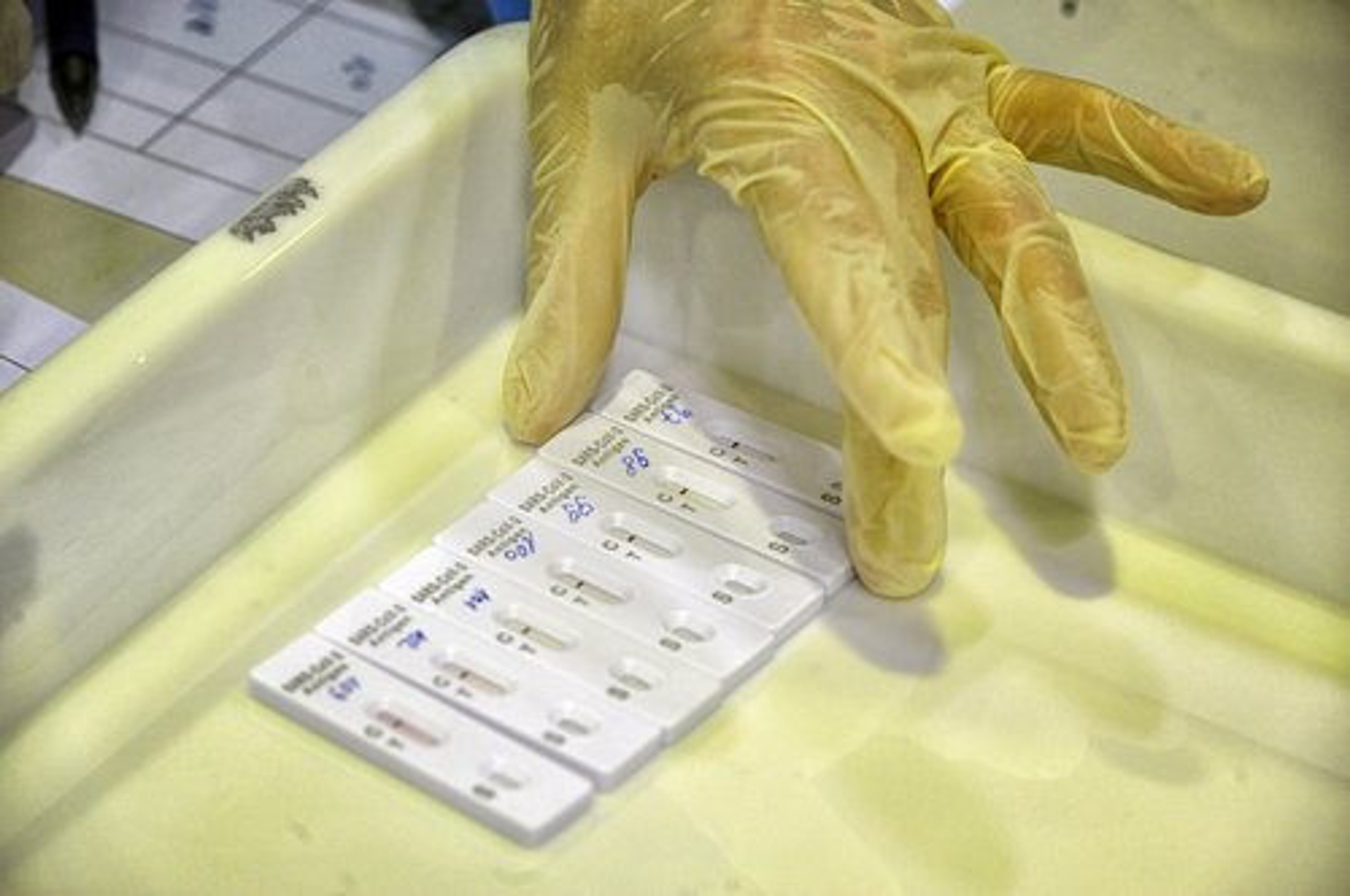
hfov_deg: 10.6
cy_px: 448
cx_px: 675
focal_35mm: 195
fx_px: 7303
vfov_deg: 7.0
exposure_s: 1/60
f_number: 7.1
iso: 3200
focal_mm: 195
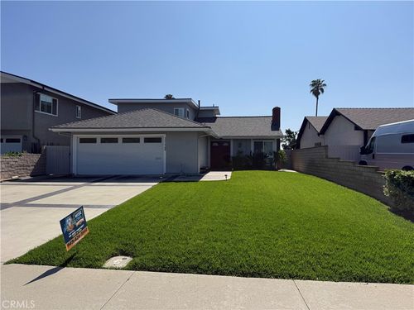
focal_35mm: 24
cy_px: 155
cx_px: 207
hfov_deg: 71.6
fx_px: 287
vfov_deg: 56.8
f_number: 1.78
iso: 80
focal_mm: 6.76
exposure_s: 1/9091
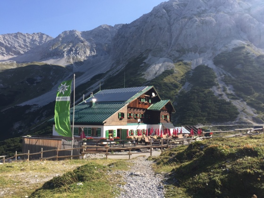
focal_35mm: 29
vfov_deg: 48.2
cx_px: 132
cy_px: 99
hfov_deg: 61.7
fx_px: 221
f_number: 2.2
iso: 32
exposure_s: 1/1041
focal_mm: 4.15
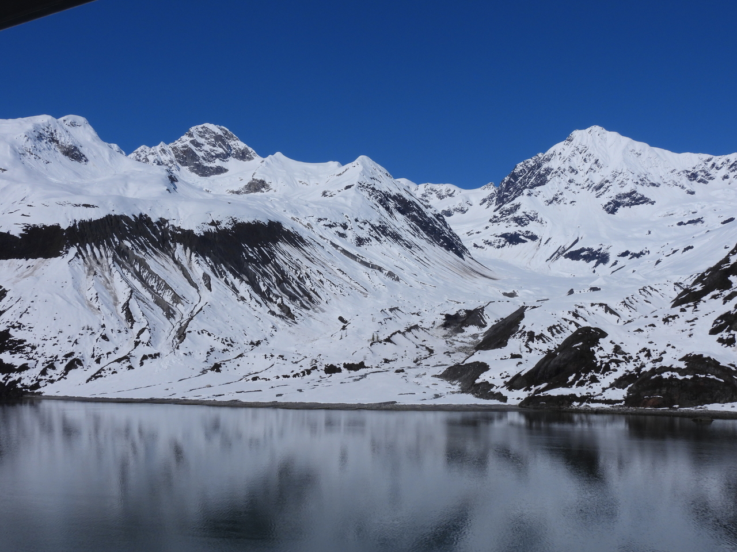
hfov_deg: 46.8
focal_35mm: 40
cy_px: 276
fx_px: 852
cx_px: 368
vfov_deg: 36.0
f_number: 6.3
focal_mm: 7.1
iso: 100
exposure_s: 1/2000
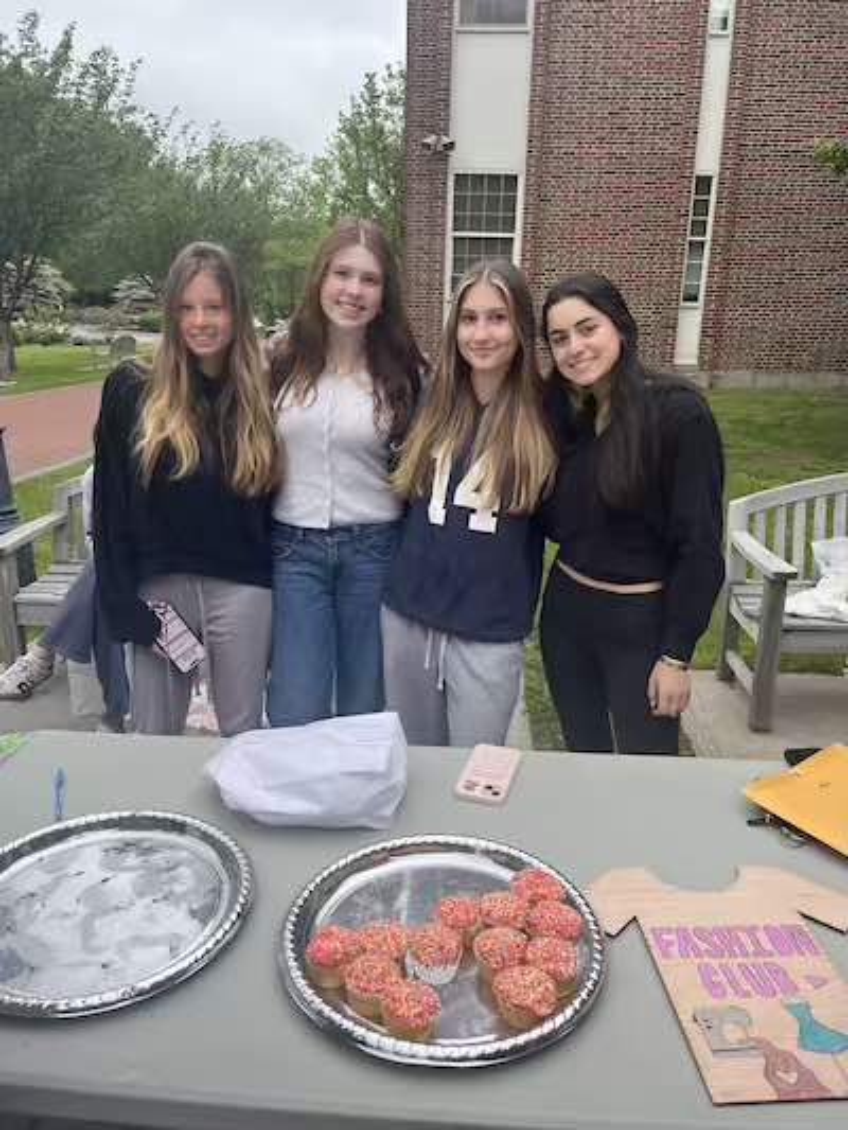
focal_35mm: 26
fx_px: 849
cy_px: 565
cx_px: 424
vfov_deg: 67.3
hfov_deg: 53.1
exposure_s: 1/639
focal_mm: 5.1
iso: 50
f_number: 1.6
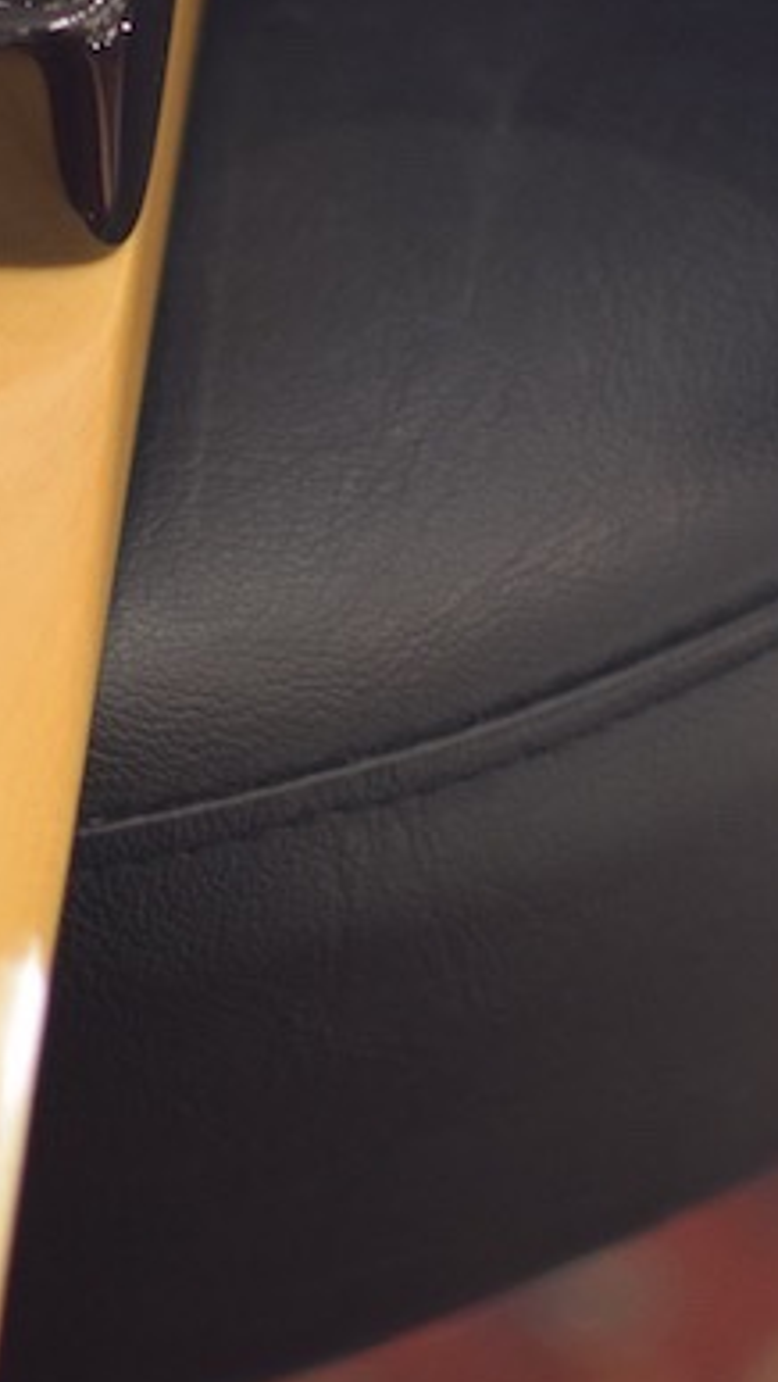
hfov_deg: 6.6
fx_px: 6658
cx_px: -428
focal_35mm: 182
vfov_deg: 11.7
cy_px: 71
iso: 400
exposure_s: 1/80
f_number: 1.8
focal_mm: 35
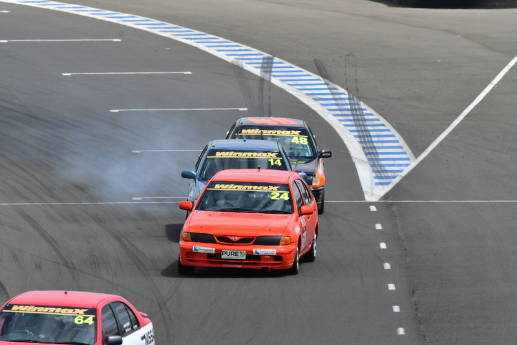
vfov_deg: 2.0
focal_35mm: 690
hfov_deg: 3.0
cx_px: 258
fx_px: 9912
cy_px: 172
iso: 320
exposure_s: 1/640
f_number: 10
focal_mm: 460
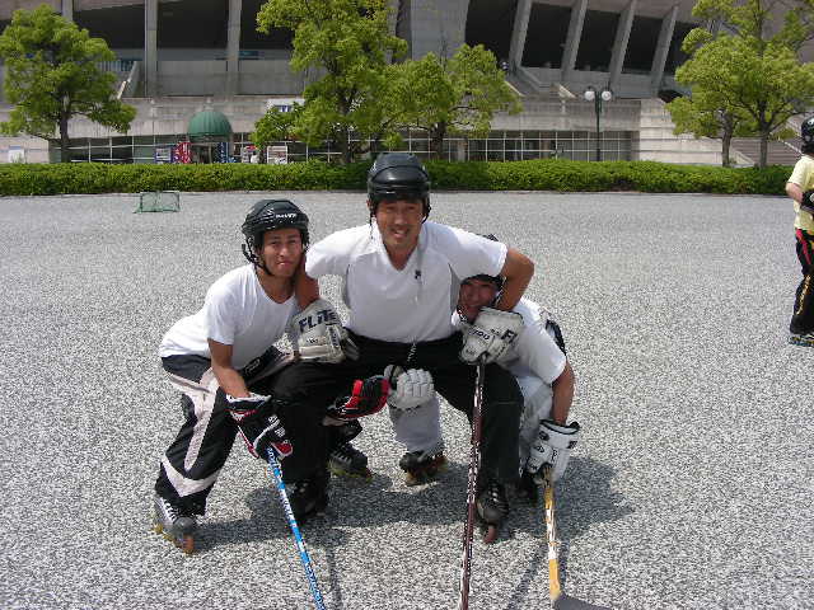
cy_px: 305
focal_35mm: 38
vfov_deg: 37.7
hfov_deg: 49.0
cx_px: 407
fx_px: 894
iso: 50
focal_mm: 6.3
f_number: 4
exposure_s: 1/536
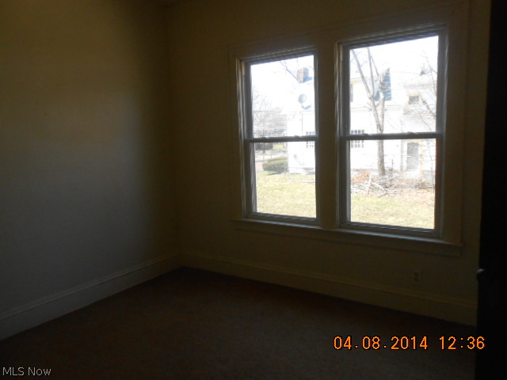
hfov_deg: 67.3
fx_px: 381
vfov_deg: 53.1
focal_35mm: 26
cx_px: 254
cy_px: 190
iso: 250
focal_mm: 4.6
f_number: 3.5
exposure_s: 1/250
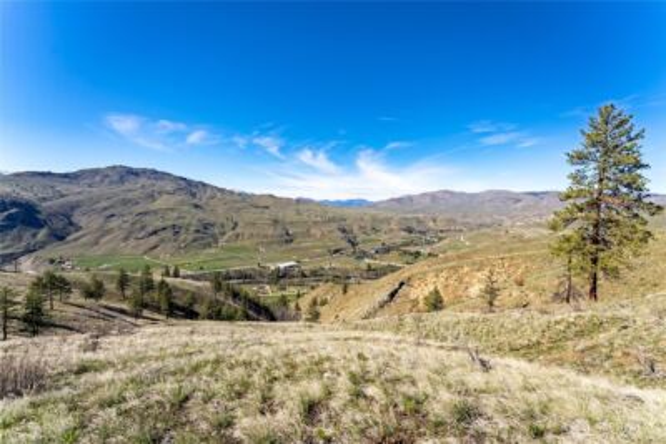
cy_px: 222
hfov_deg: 104.2
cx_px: 333
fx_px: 259
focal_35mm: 14
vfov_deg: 81.3
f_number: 13
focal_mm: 14
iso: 100
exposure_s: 1/5000
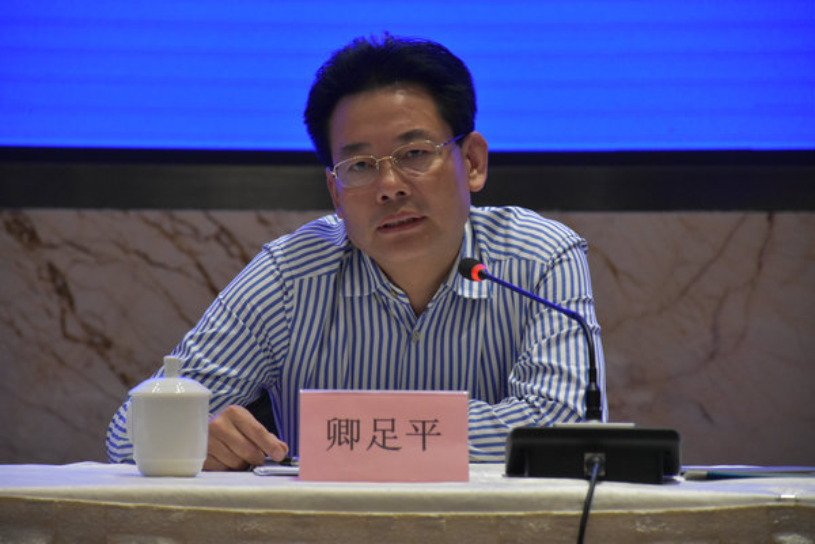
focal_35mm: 210
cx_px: 408
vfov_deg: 6.5
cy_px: 272
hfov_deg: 9.8
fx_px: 4754
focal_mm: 140
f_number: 5.6
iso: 4000
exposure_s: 1/250
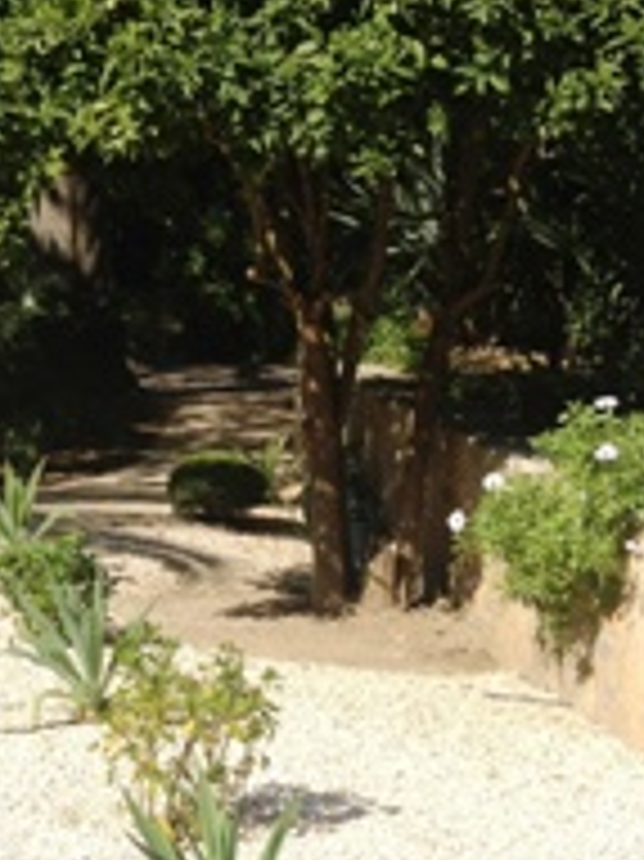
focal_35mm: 90
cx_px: -124
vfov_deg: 21.8
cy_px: 432
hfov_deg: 15.8
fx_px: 2235
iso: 64
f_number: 2.4
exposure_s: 1/1623
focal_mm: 4.28
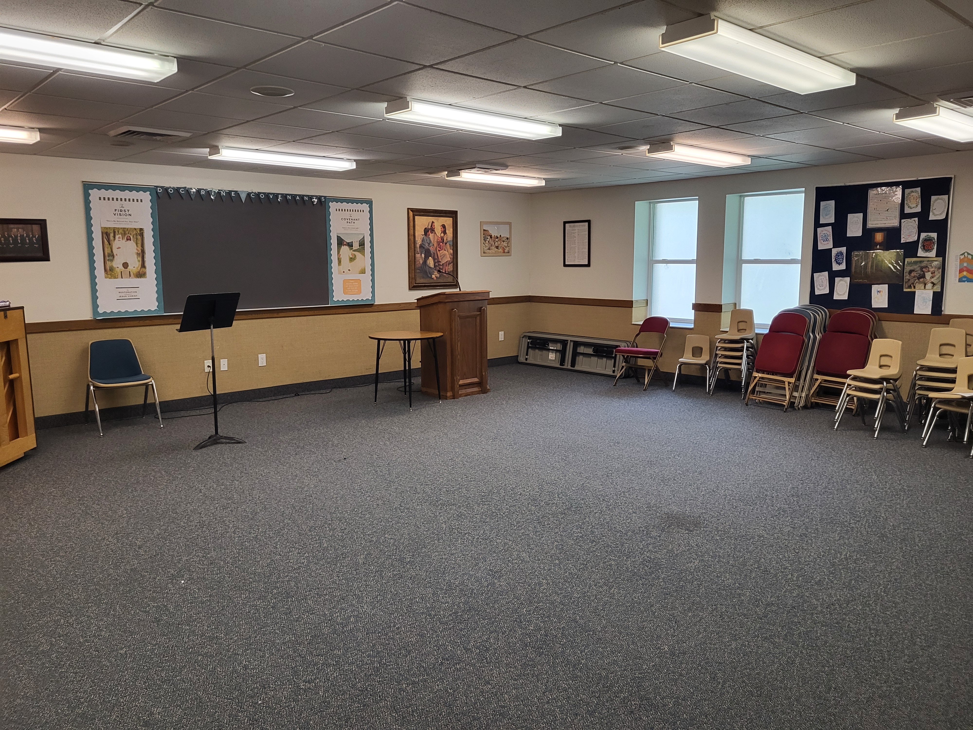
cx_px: 486
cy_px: 365
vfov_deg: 53.1
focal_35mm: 26
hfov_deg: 67.3
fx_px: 731
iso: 250
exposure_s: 1/120
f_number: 1.8
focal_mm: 5.4
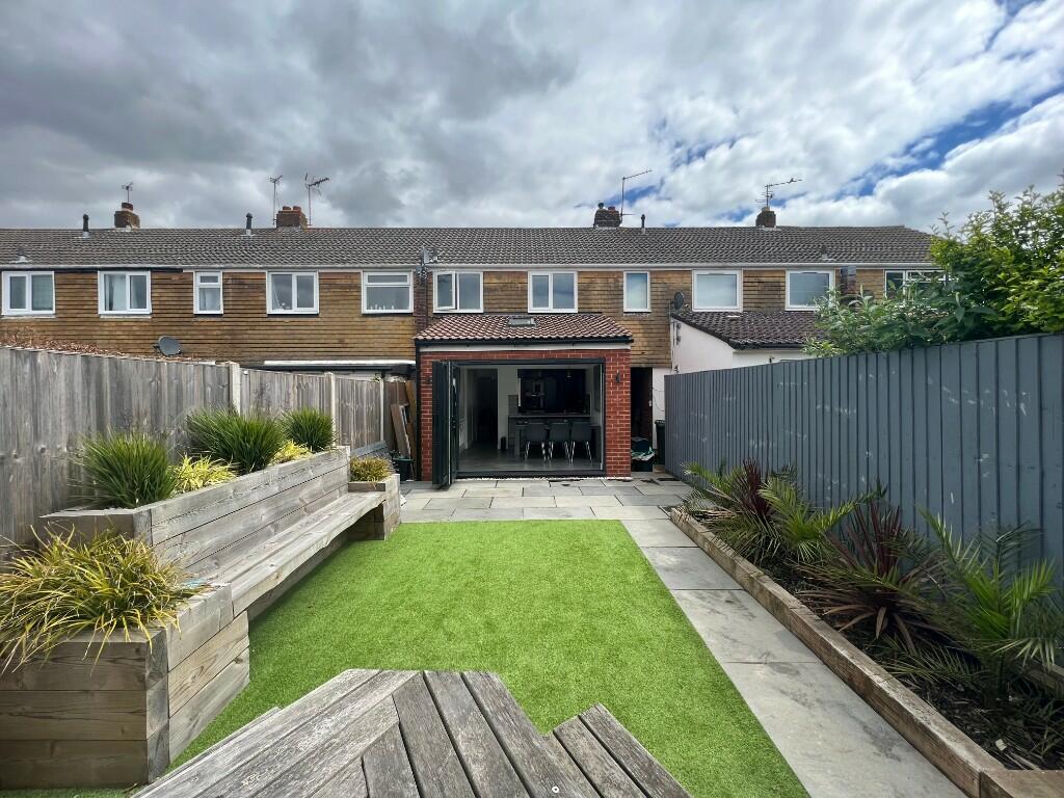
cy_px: 399
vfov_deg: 89.9
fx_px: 400
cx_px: 532
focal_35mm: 13
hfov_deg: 106.2
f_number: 1.8
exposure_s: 1/896
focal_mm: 1.57
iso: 32
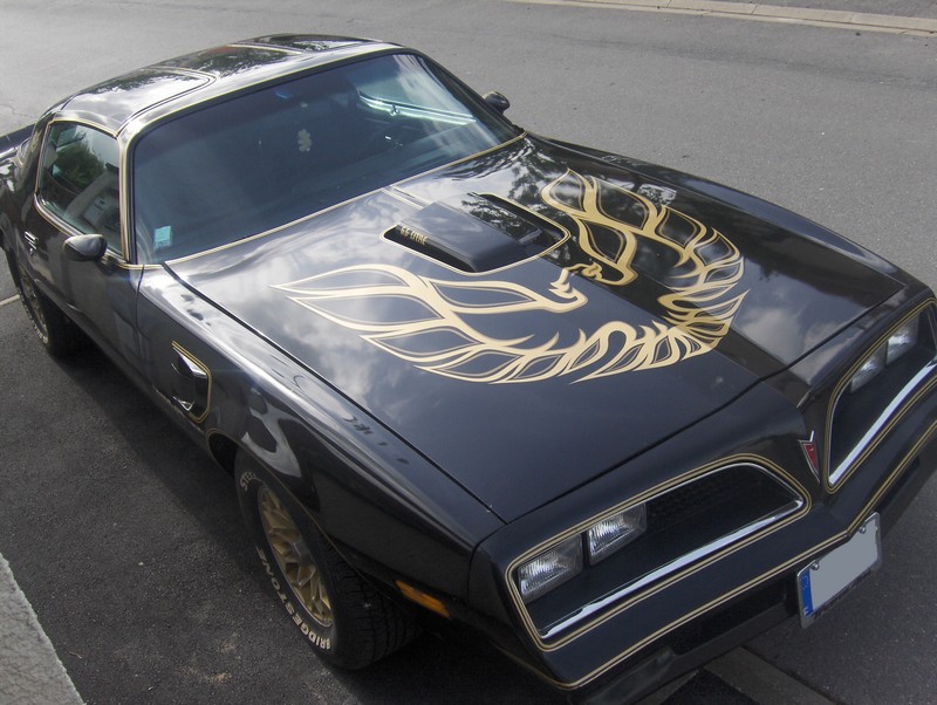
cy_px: 352
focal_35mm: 35
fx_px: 949
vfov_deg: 40.8
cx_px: 468
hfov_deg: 52.6
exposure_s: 1/391
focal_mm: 7.5
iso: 100
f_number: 4.3
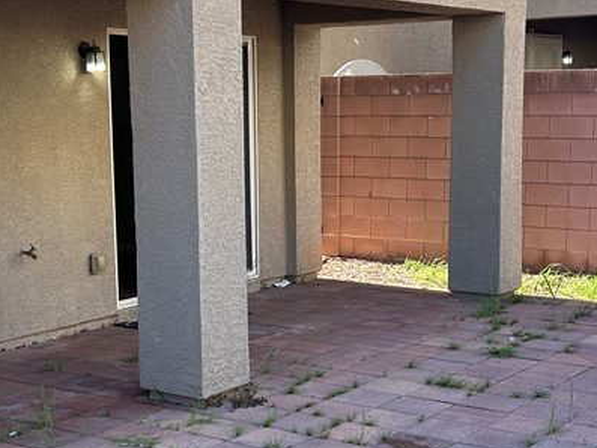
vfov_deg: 21.9
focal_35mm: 67
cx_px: 236
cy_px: 287
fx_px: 1156
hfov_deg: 28.9
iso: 50
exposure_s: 1/581
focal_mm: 5.7
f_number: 1.5
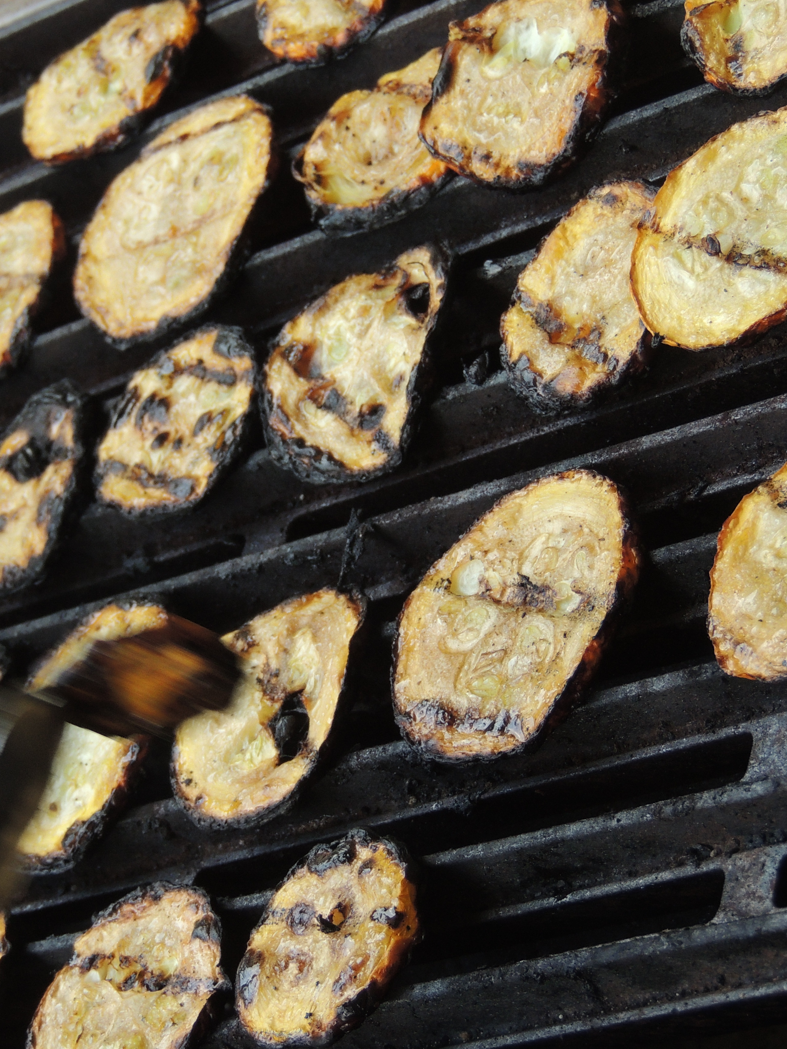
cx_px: 280
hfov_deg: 10.5
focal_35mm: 141
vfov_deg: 14.0
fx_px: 4273
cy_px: 521
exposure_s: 1/160
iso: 250
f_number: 4.2
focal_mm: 18.7
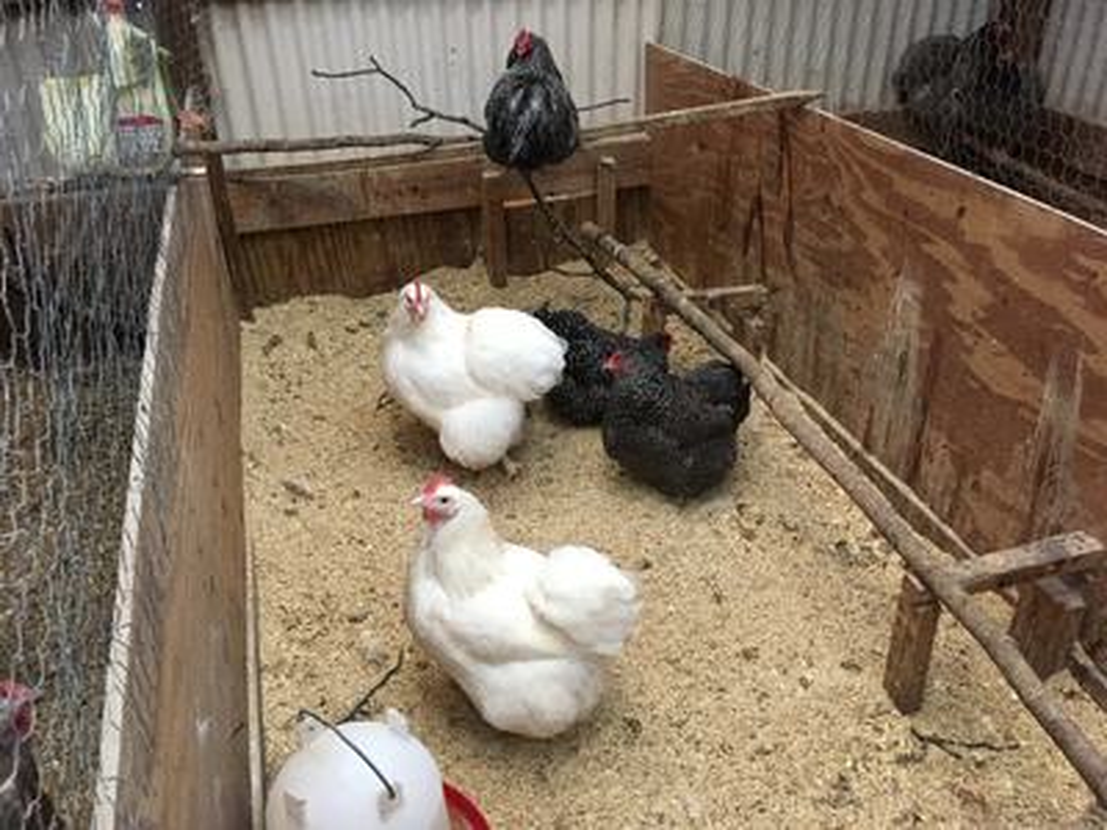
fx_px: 927
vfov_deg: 48.2
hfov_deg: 61.7
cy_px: 415
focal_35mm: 29
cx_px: 554
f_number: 2.2
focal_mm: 4.15
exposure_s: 1/30
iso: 200
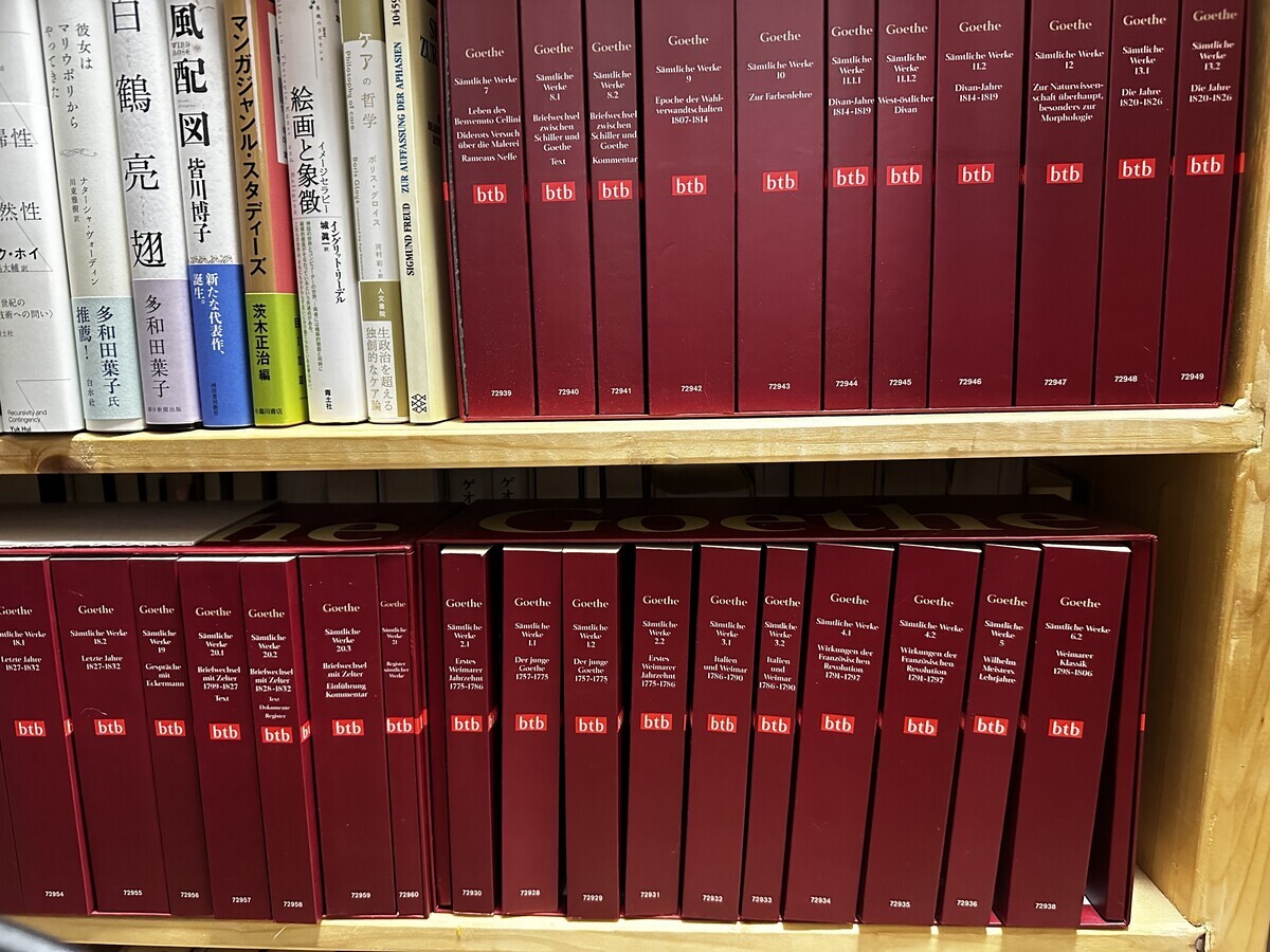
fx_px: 881
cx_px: 635
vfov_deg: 56.8
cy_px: 476
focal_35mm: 24
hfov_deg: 71.6
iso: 640
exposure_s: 1/40
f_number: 1.78
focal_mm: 6.86
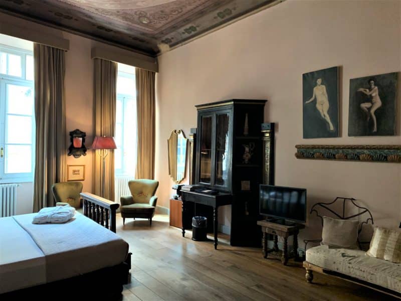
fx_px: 301
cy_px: 150
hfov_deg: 67.3
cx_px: 200
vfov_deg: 53.1
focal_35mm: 26
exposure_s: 1/52
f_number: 1.8
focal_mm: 4.25
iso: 400
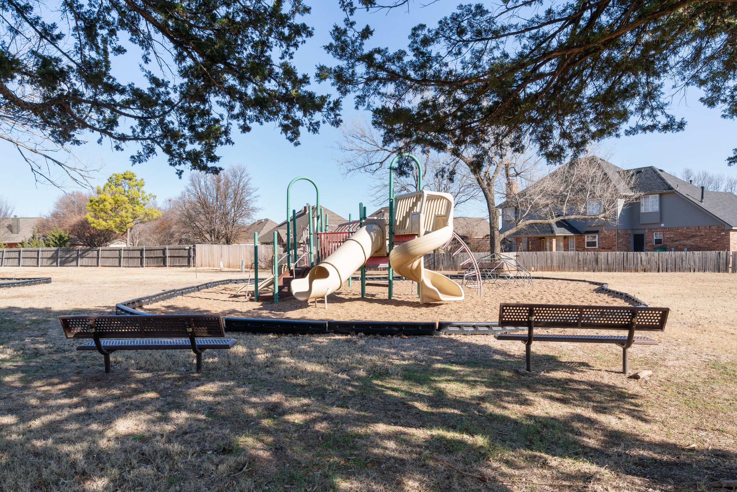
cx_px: 368
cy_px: 246
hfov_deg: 76.1
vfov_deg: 55.1
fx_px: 471
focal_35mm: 23
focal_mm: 23
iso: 200
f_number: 7.1
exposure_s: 1/200
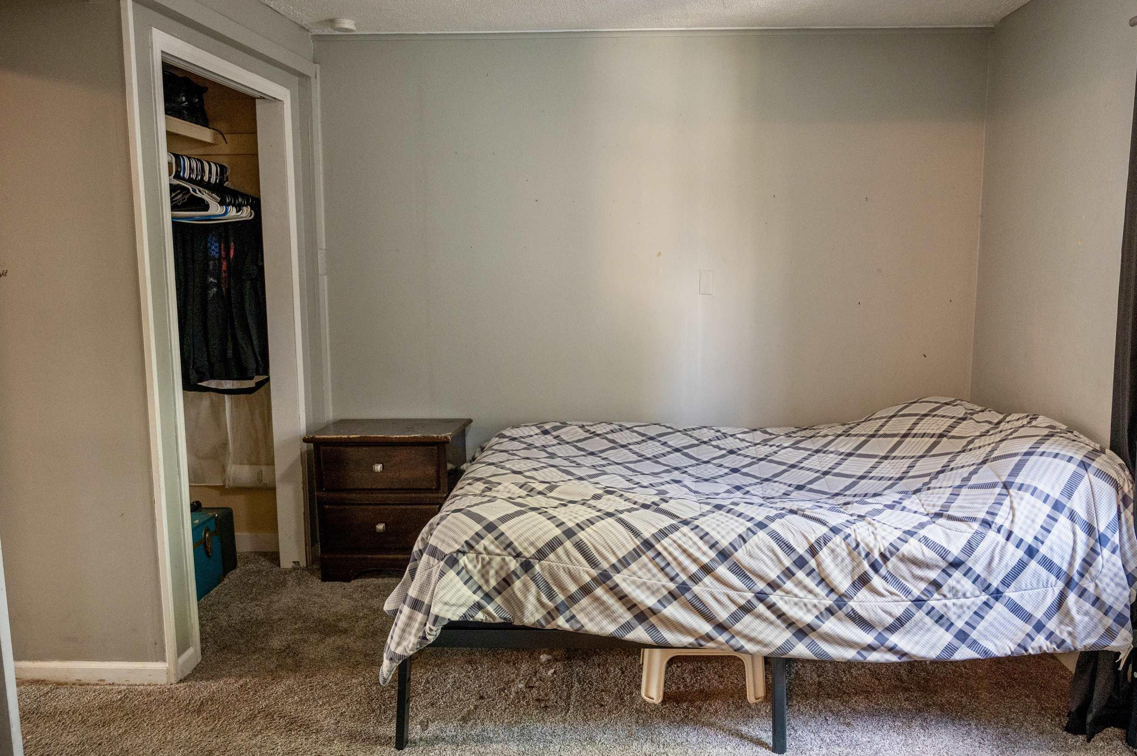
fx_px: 884
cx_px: 631
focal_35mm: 28
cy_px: 390
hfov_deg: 65.3
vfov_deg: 46.3
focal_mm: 24
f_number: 4
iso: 2000
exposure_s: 1/60
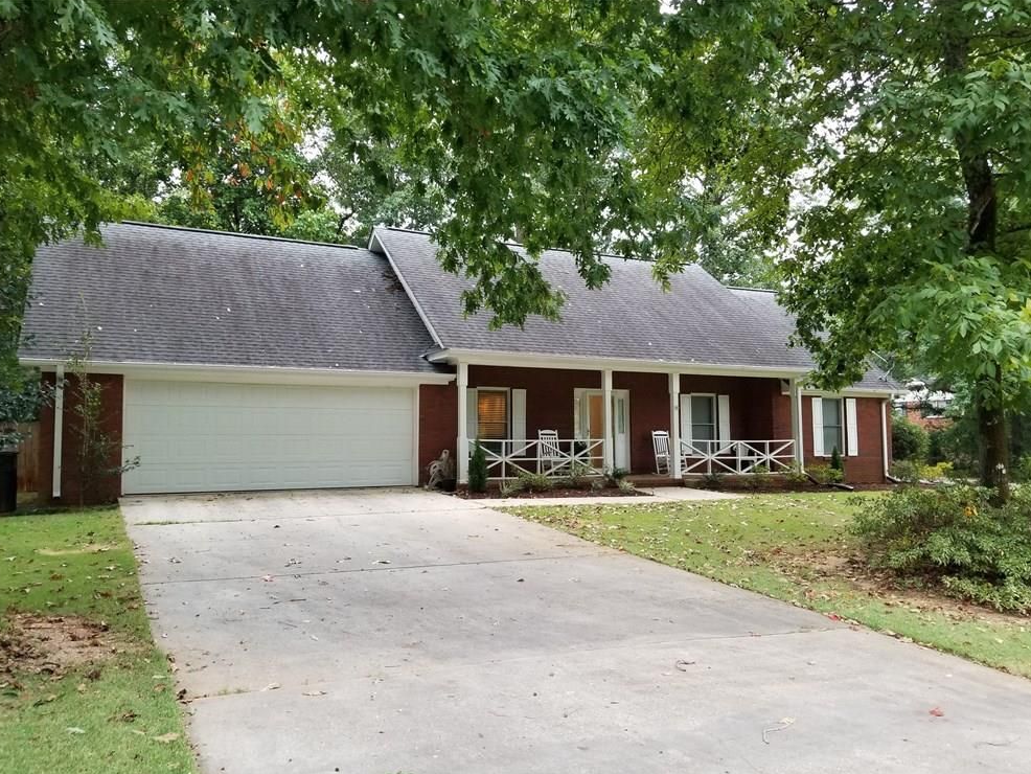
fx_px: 804
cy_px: 399
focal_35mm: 27
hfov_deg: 65.3
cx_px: 519
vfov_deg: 51.4
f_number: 1.7
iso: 160
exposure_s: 1/60
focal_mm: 4.3
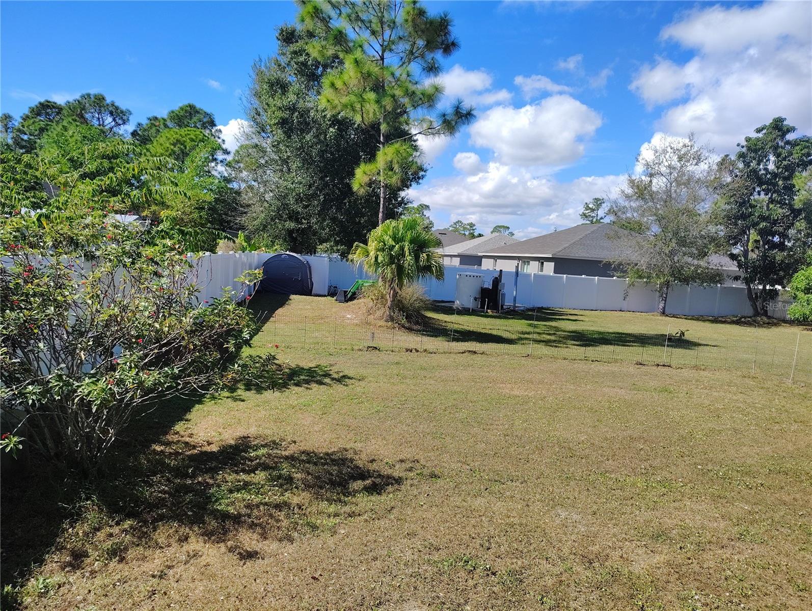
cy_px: 306
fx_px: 564
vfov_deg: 56.9
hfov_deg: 71.5
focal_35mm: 24
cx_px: 406
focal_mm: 5.56
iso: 100
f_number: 1.8
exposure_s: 1/997
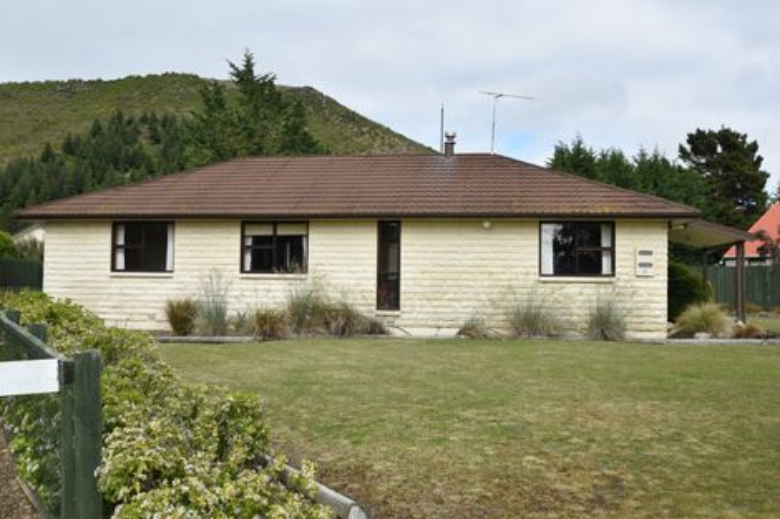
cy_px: 260
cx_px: 390
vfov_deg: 39.9
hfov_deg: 57.2
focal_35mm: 33
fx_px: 715
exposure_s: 1/400
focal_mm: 22
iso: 200
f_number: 9
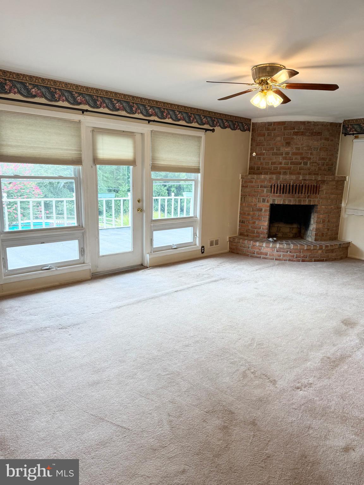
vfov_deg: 71.6
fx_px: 336
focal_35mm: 24
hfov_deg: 56.8
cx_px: 182
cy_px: 242
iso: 100
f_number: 1.78
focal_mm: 6.76
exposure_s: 1/243
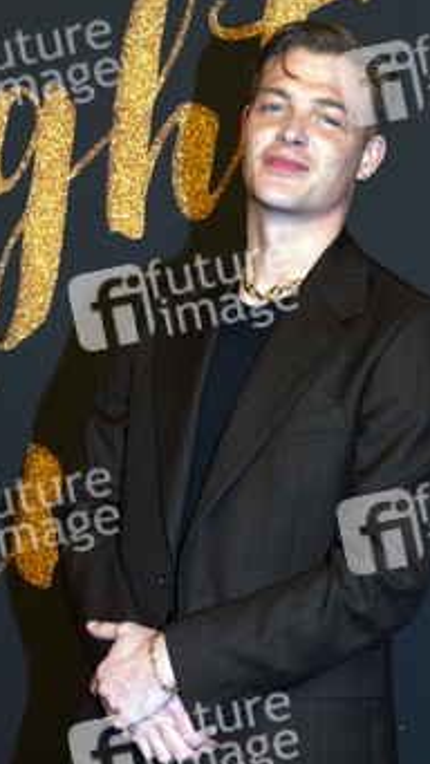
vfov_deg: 35.4
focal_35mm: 59
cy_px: 410
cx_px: 249
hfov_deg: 20.4
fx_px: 1195
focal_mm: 48
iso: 800
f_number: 6.3
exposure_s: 1/250
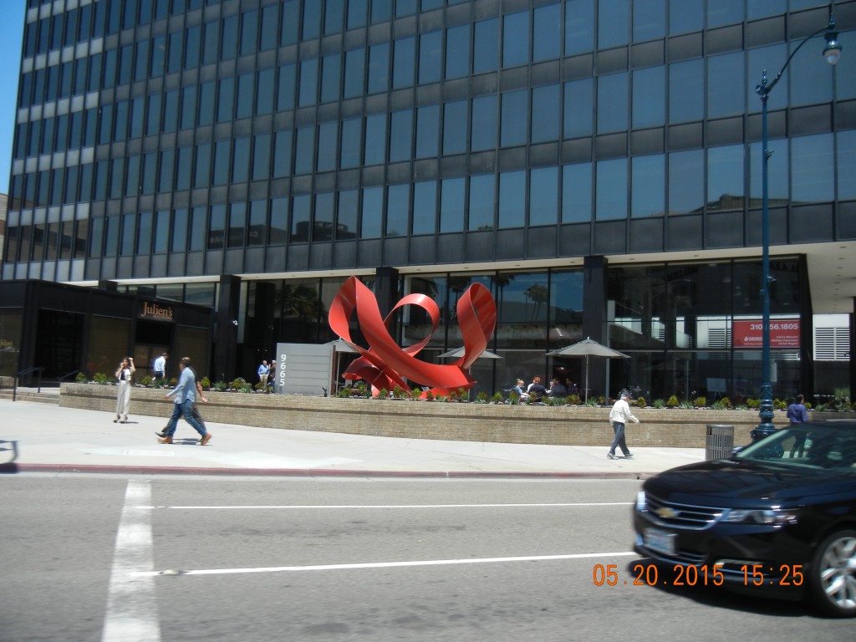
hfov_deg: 60.0
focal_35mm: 30
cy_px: 321
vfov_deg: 46.8
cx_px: 428
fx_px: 742
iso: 160
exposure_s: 1/310
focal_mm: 5.4
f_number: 7
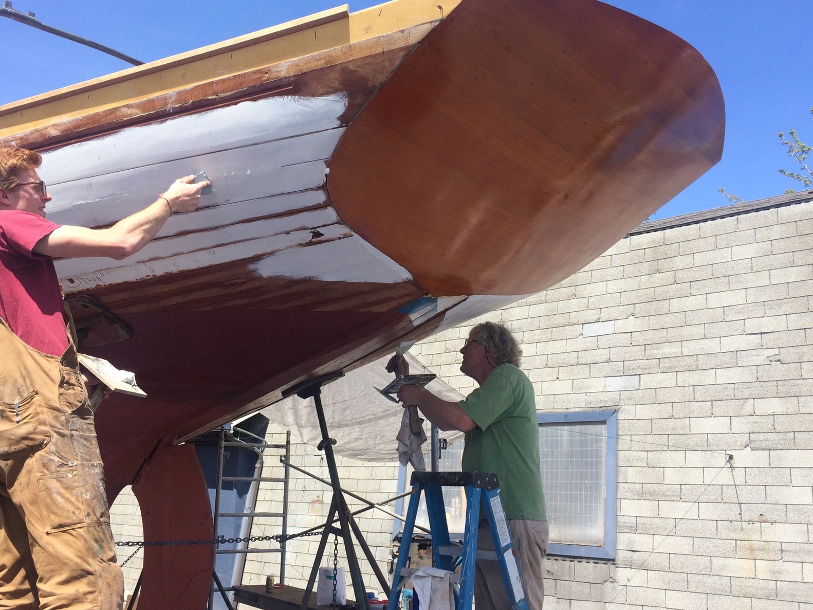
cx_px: 356
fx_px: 775
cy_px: 281
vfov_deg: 42.9
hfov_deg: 55.2
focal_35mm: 33
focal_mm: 4.15
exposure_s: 1/1244
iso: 32
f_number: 2.2
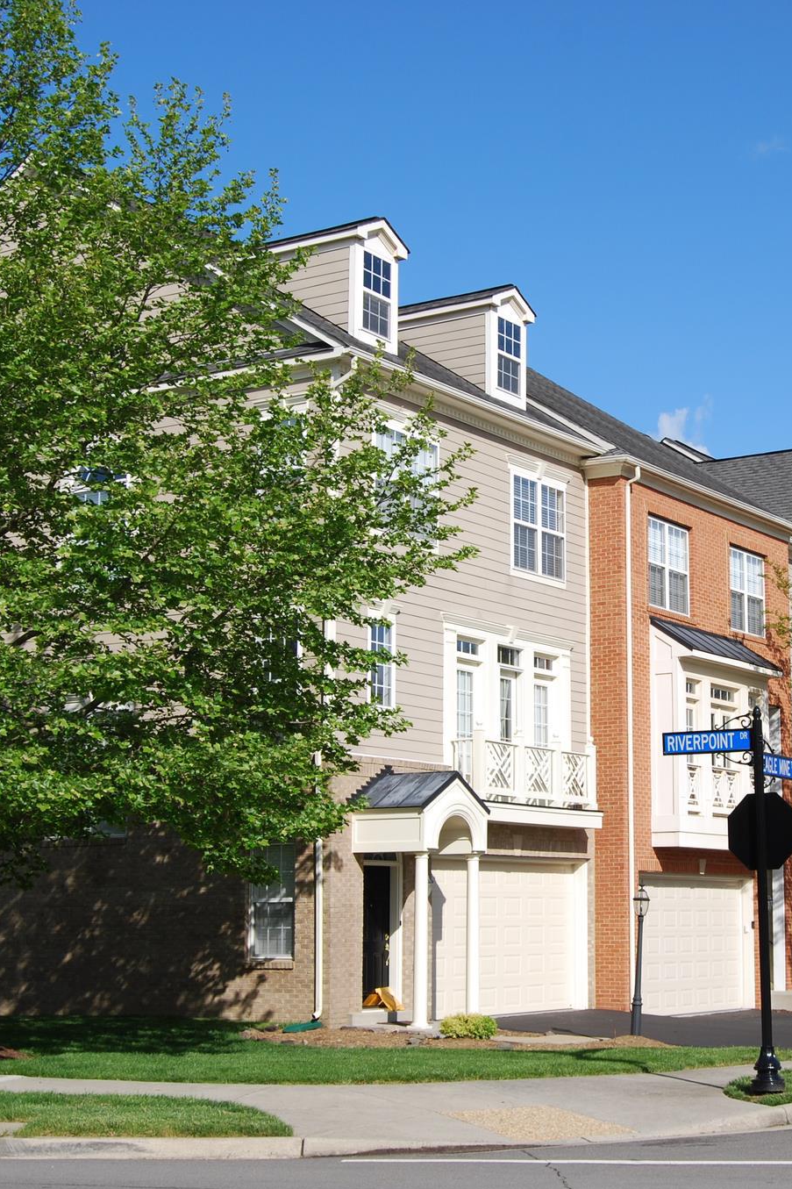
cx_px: 616
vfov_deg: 33.9
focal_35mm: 59
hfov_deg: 22.7
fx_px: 1947
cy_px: 600
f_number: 8
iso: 100
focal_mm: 26
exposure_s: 1/250
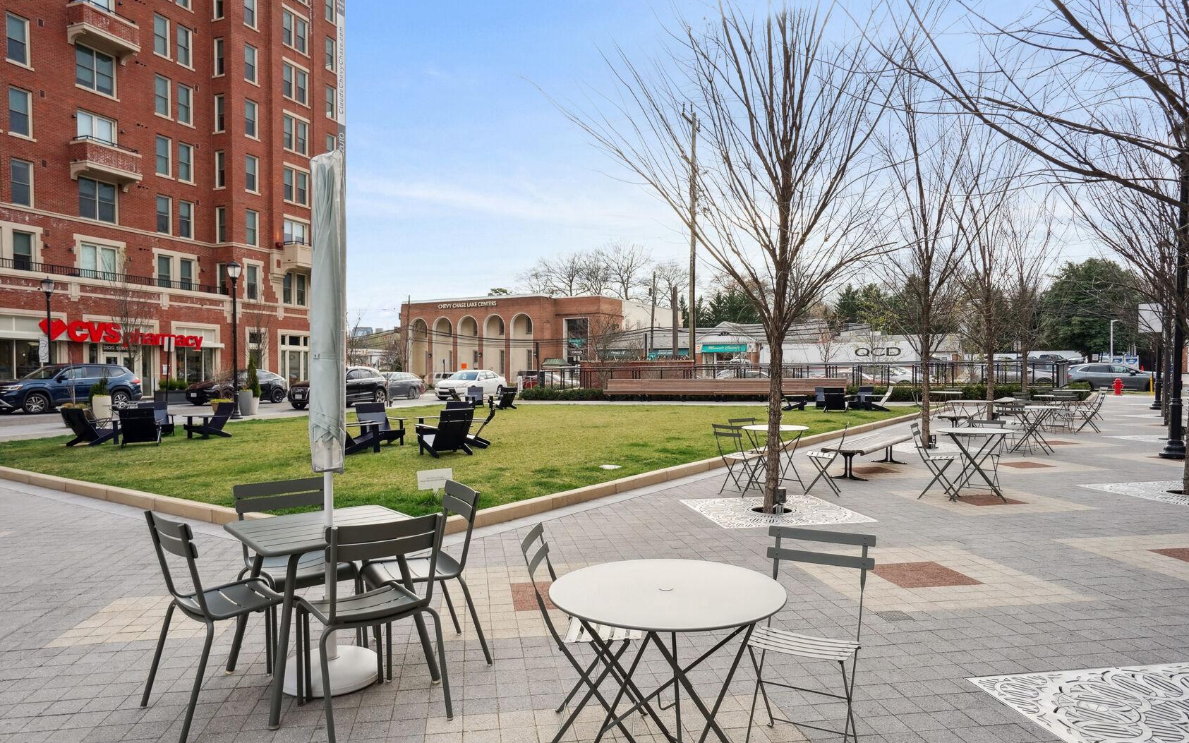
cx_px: 586
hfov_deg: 77.2
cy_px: 392
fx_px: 745
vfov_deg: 53.0
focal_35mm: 23
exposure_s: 1/640
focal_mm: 22
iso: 800
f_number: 10
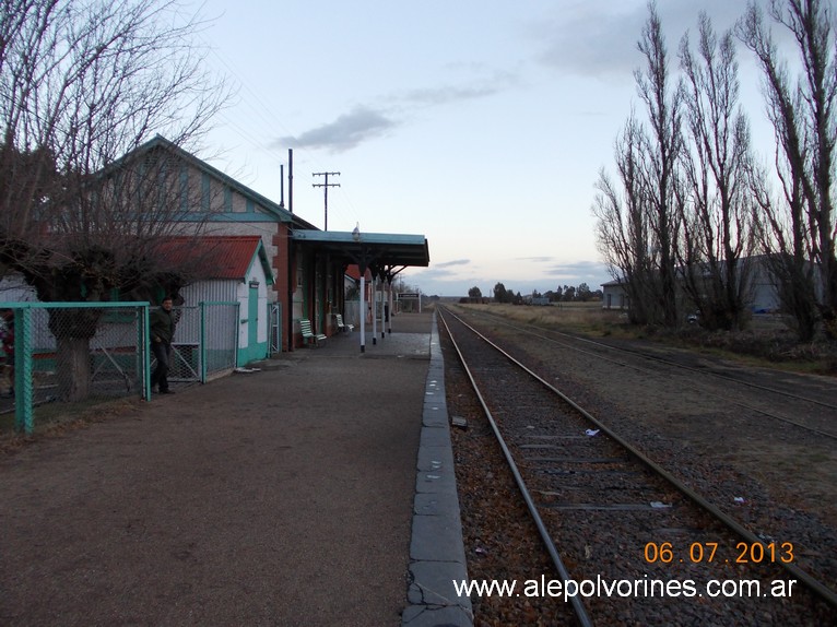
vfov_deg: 49.7
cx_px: 418
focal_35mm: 28
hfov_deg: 63.5
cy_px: 314
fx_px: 677
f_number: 2.7
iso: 80
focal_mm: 4
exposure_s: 1/80
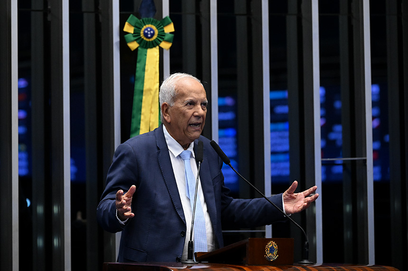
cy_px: 136
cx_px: 204
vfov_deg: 7.8
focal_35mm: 175
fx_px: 1980
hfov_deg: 11.8
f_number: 4
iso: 6400
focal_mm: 175
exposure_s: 1/200
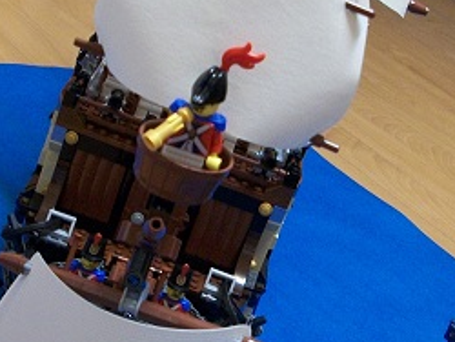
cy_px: 226
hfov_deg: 23.3
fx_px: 1105
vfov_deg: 17.6
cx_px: 222
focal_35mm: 84
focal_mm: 6.3
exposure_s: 1/8
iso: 207
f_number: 3.1
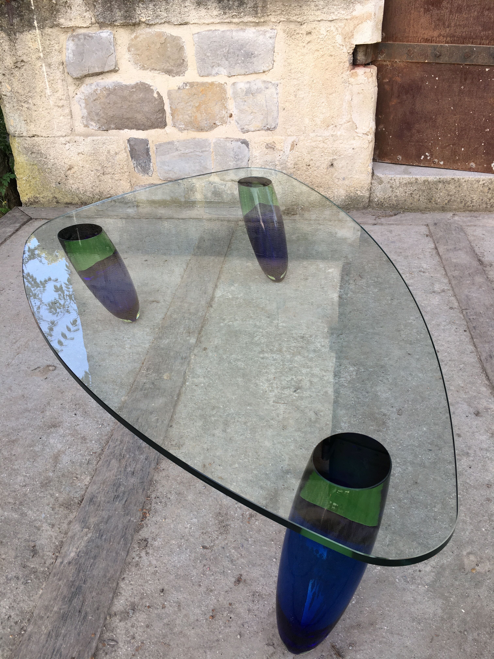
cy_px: 330
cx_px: 247
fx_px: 552
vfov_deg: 61.7
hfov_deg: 48.2
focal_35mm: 29
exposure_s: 1/100
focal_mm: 4.15
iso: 25
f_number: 2.2
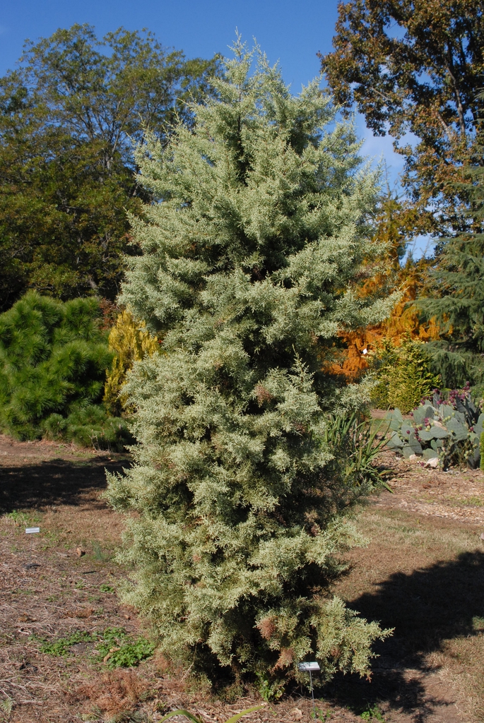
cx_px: 242
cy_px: 362
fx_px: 845
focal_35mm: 42
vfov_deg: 46.4
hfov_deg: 32.0
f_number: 10
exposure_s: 1/400
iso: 400
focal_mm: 28
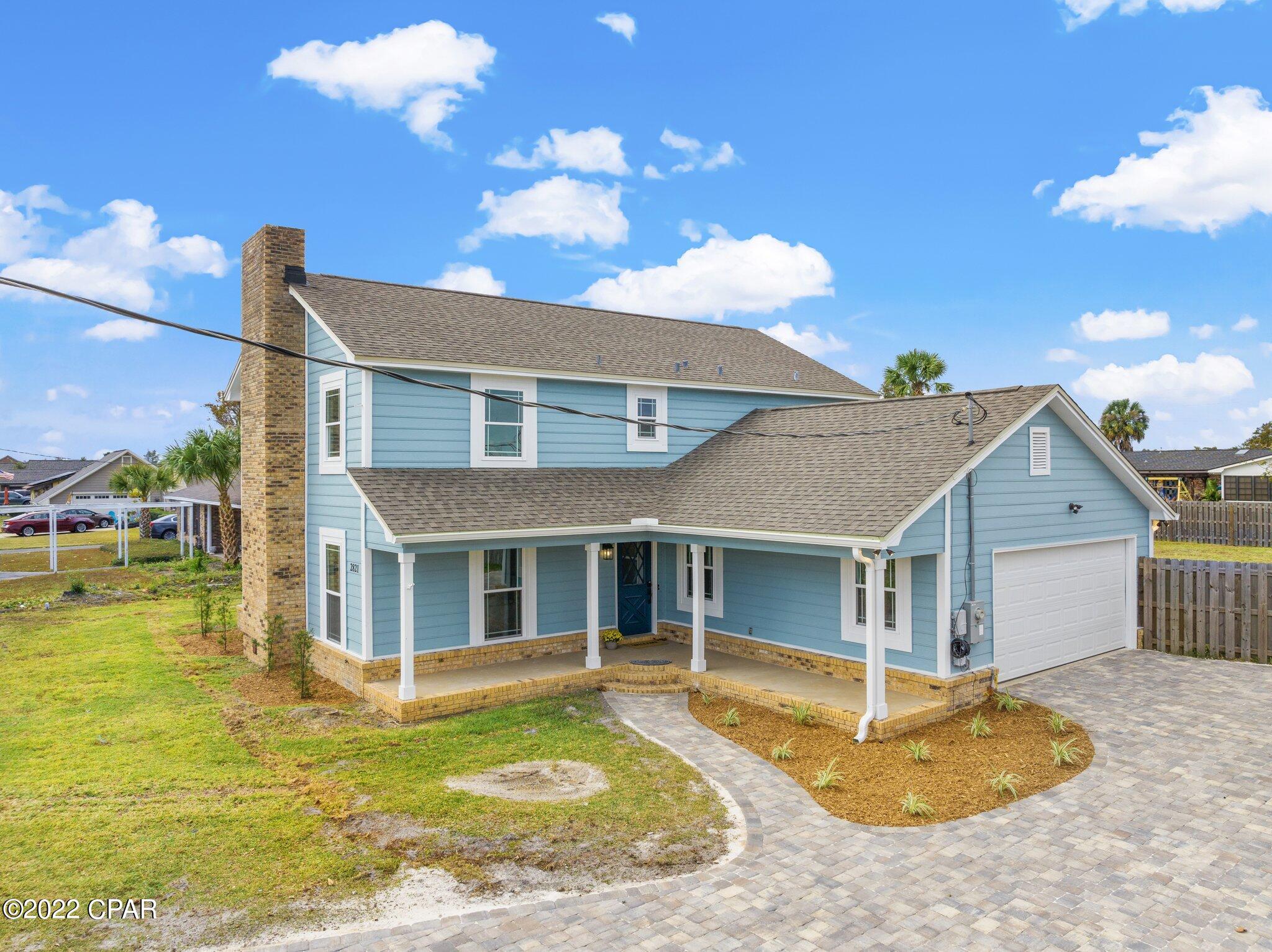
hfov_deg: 71.6
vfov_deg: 56.8
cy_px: 476
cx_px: 636
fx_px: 881
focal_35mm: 24
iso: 100
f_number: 5
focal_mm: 12.29
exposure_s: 1/500
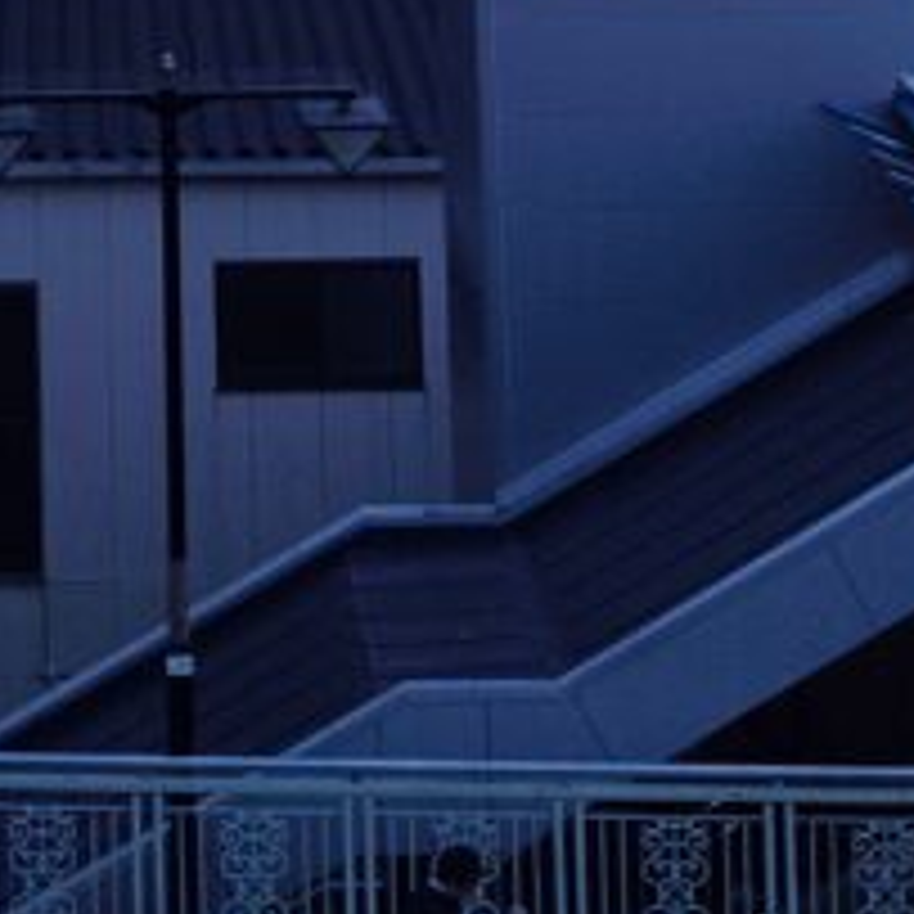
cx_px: -38
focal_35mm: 125
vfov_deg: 11.4
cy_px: -1342
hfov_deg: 13.7
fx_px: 3734
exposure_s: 1/513
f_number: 1.8
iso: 50
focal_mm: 4.22
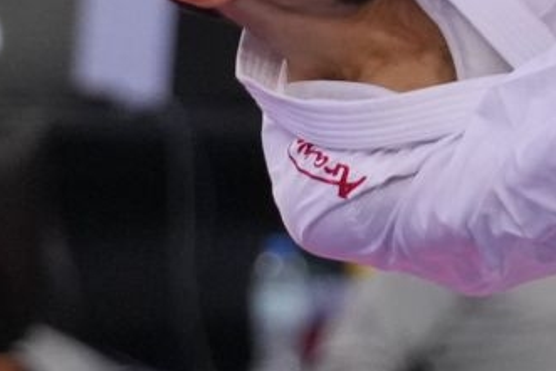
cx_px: 284
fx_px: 24535
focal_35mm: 1588
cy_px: 64
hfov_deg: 1.3
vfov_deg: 0.9
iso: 2000
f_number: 2.8
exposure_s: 1/1000
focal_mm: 195
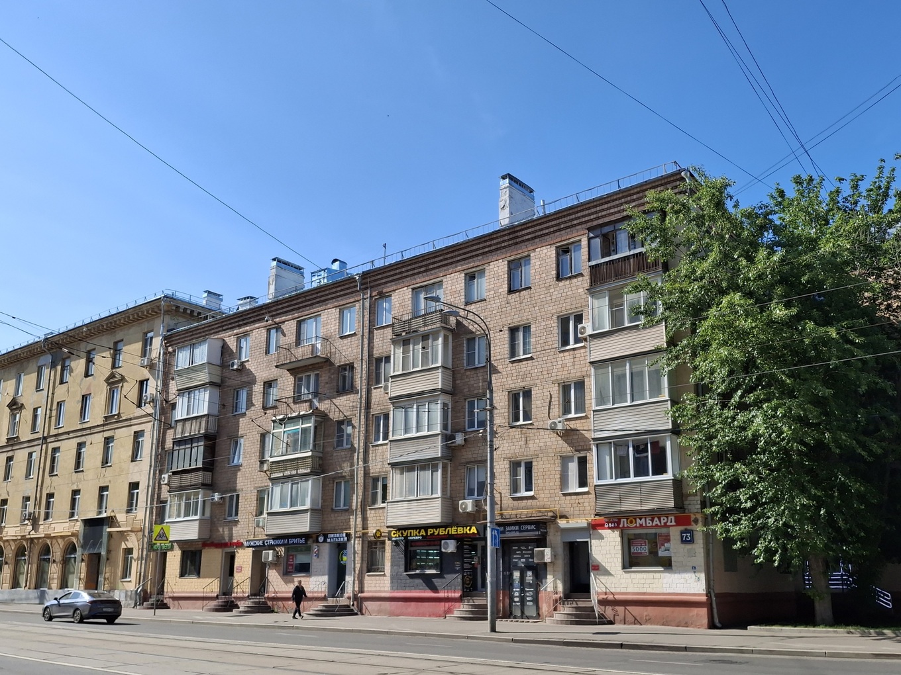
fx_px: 651
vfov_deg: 54.9
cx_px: 450
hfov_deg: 69.4
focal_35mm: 25
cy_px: 338
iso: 32
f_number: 1.8
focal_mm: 4.69
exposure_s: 1/2500
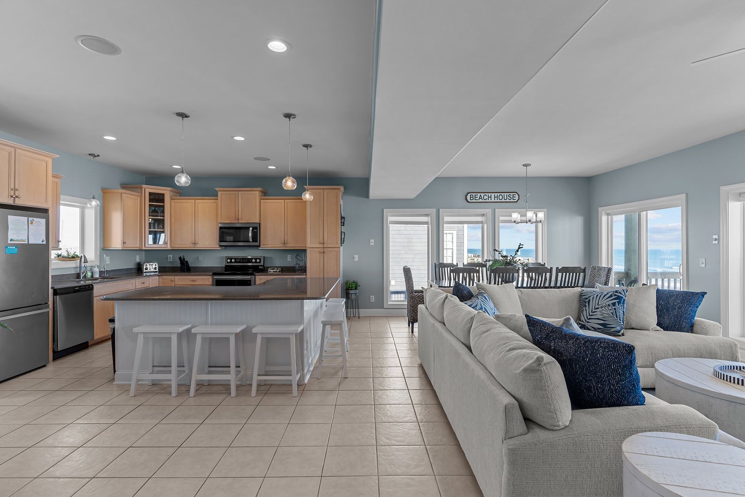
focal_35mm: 18
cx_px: 372
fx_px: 372
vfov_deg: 67.4
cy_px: 248
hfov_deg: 90.0
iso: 125
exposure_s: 1/4
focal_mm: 18
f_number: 6.3
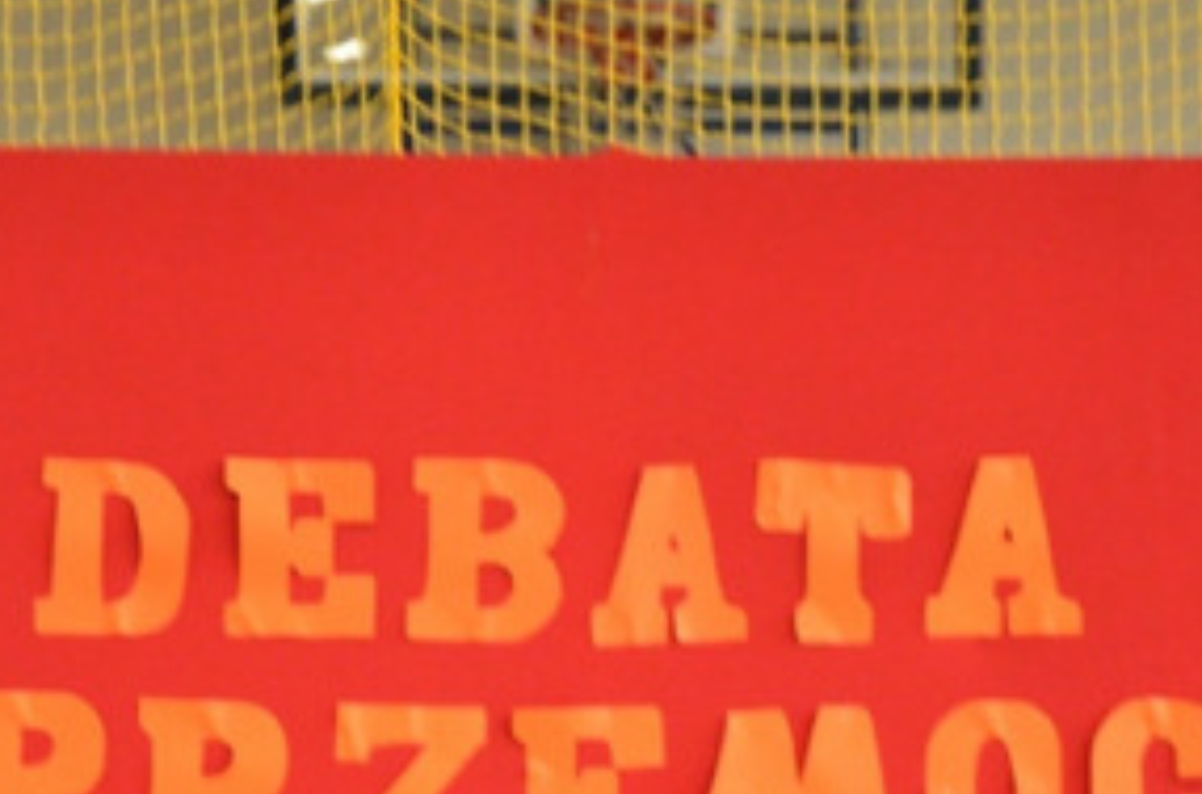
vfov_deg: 4.6
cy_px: 821
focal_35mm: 294
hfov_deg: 7.0
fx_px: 9794
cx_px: 555
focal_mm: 85
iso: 3200
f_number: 5.6
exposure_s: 1/30
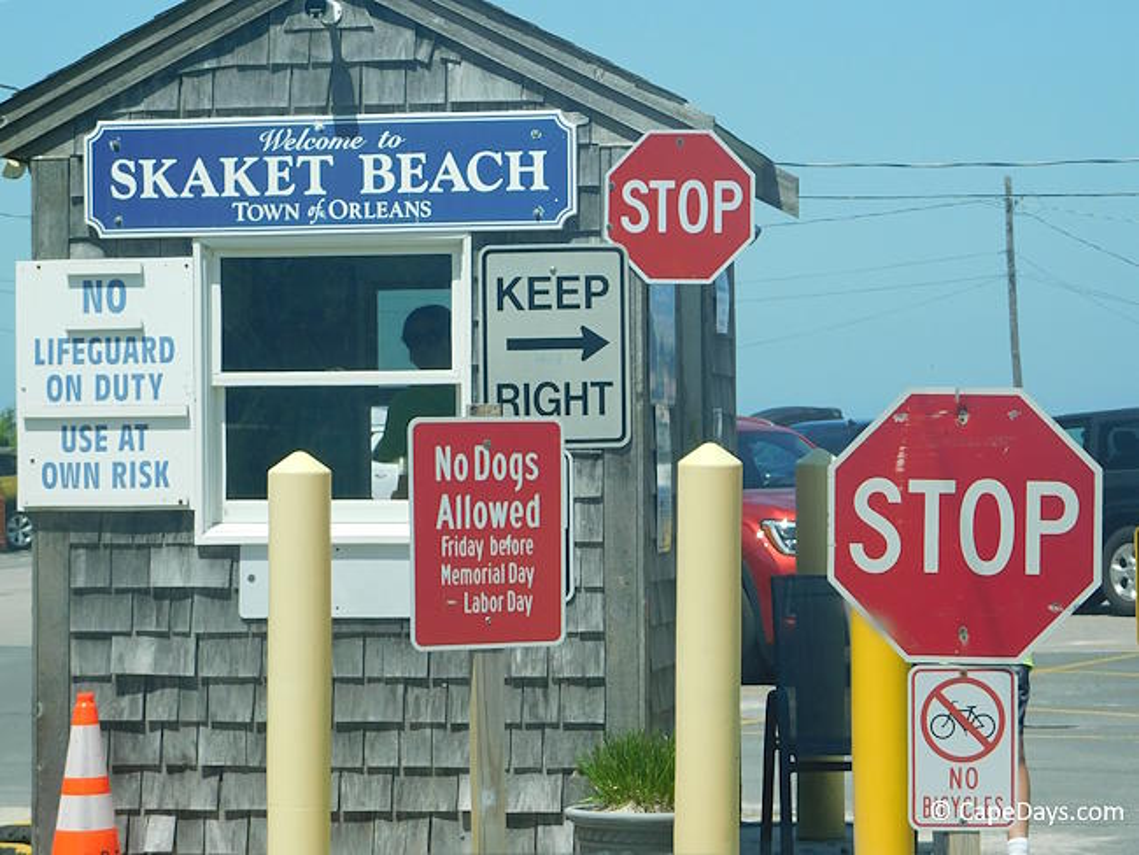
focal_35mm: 115
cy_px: 428
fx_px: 3785
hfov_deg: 17.1
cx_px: 570
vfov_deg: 12.9
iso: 125
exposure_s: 1/640
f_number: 4.8
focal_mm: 20.3
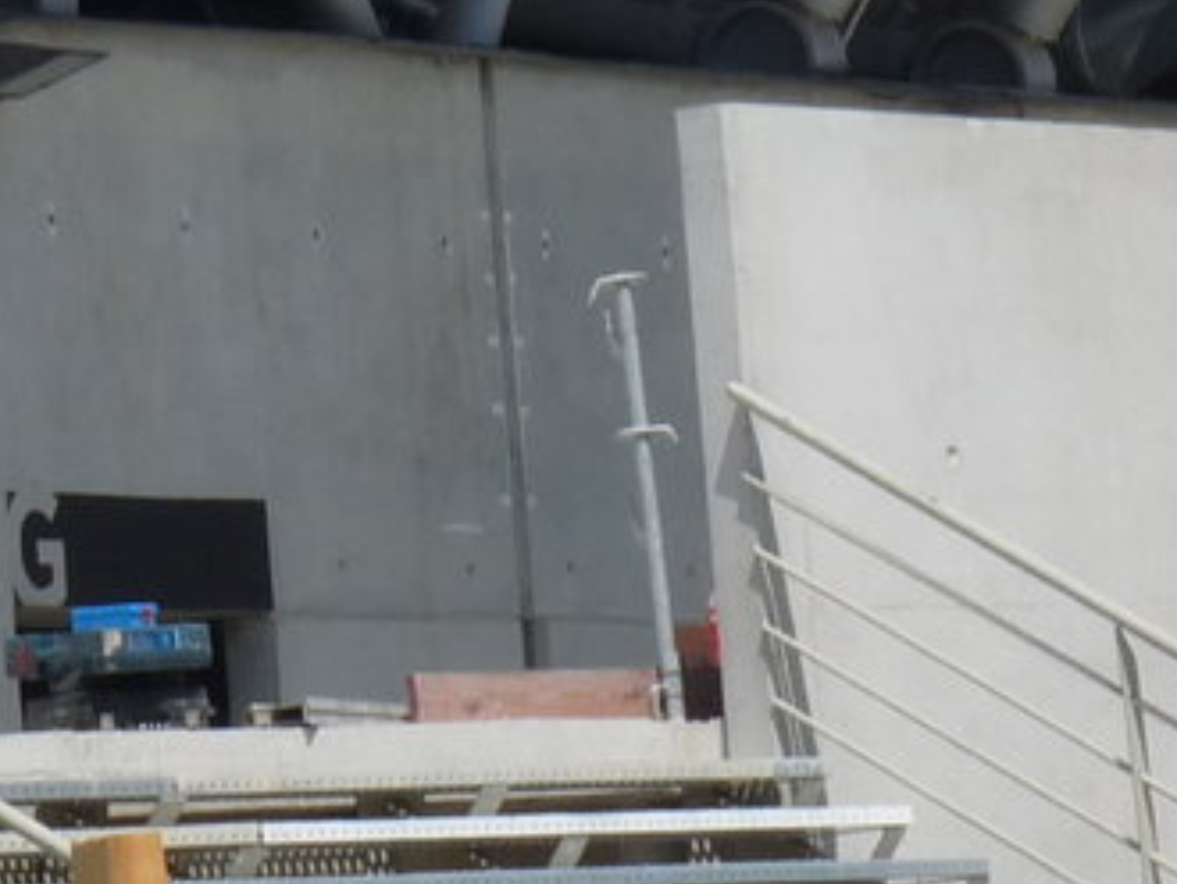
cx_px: 68
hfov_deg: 3.2
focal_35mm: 627
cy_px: 517
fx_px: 21335
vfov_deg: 2.4
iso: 100
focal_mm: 26
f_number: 7.1
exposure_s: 1/400
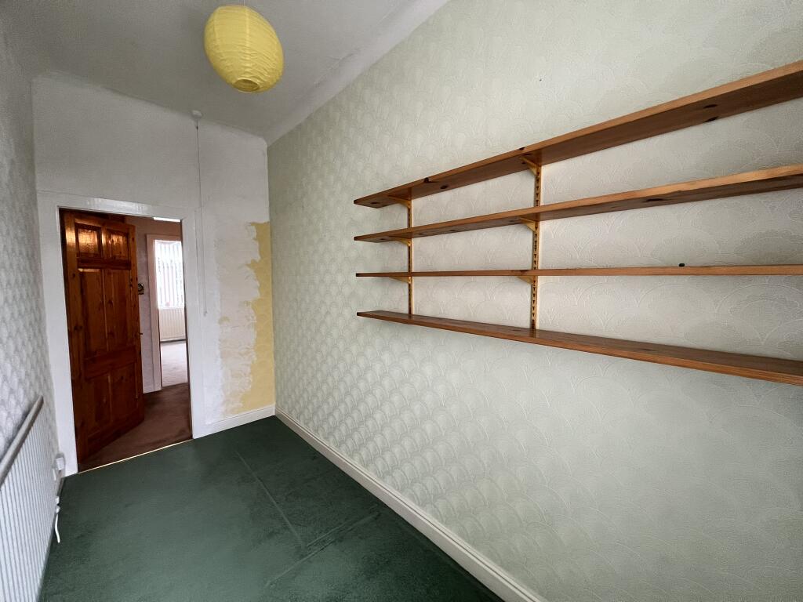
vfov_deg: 89.9
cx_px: 402
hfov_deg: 106.2
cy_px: 301
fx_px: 302
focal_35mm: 13
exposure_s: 1/79
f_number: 1.8
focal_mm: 1.57
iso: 250
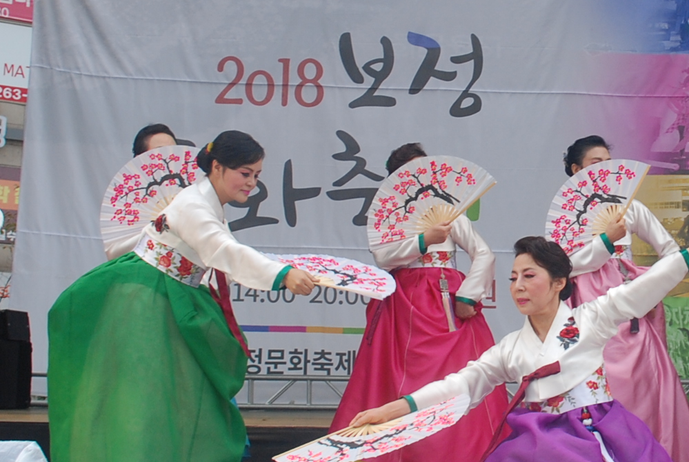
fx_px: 1668
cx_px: 590
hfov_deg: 22.9
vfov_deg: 15.7
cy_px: 155
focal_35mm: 87
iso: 200
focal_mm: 20
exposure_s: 1/125
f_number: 5.6
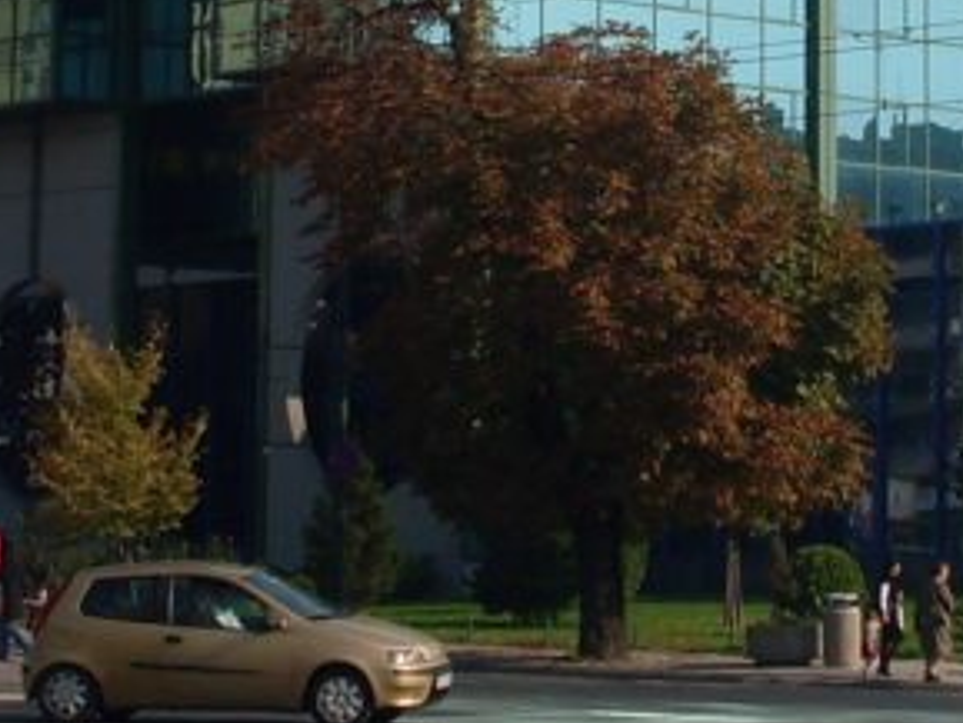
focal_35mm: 101
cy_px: -130
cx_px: 823
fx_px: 2811
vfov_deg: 14.2
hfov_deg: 19.2
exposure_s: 1/250
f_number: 8.4
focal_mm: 6.3
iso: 80
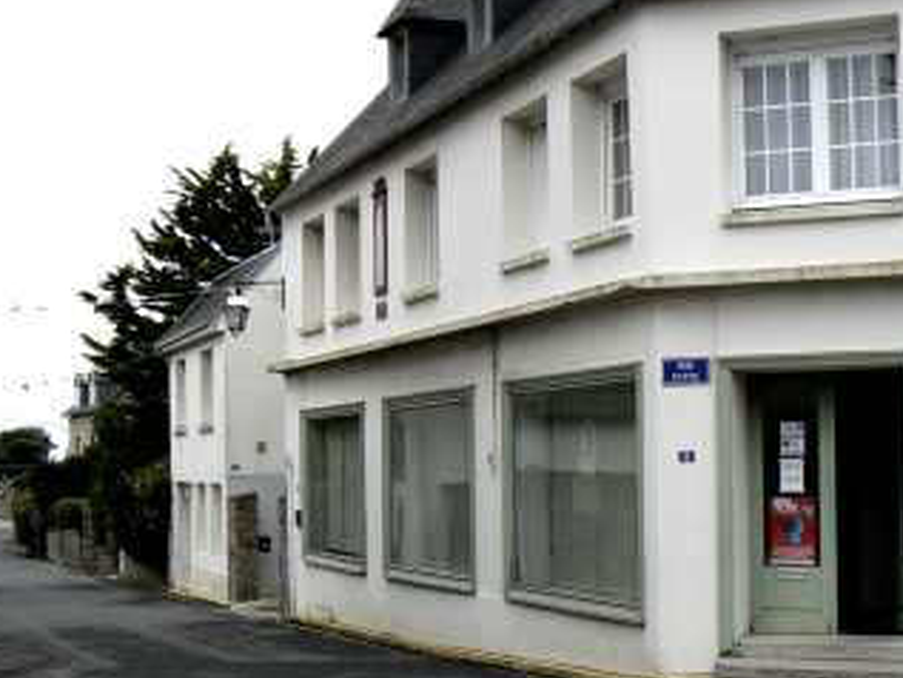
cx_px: 288
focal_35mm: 70
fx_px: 1827
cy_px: 422
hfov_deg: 27.6
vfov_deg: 21.0
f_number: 5.6
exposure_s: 1/200
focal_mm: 6.2
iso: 80
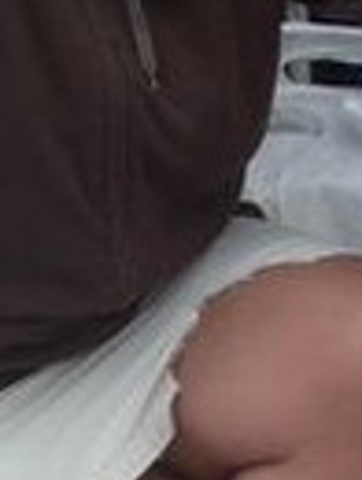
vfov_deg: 10.9
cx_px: 222
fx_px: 2488
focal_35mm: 179
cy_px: 450
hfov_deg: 8.3
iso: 64
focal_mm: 6.2
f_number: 2.8
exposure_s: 1/338
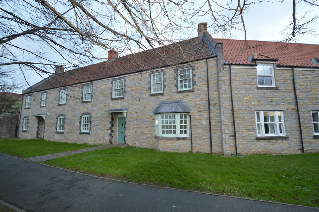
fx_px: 133
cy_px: 106
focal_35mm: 15
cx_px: 160
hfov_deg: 100.4
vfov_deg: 77.2
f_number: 4
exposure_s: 1/100
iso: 400
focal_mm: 10
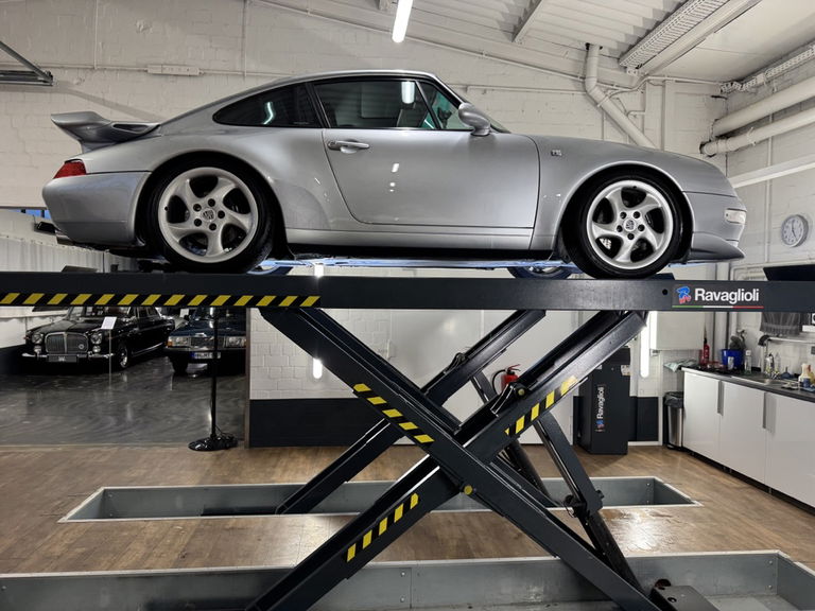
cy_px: 306
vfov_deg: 56.8
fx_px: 565
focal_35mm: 24
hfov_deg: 71.6
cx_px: 408
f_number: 1.78
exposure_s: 1/100
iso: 125
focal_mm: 6.76
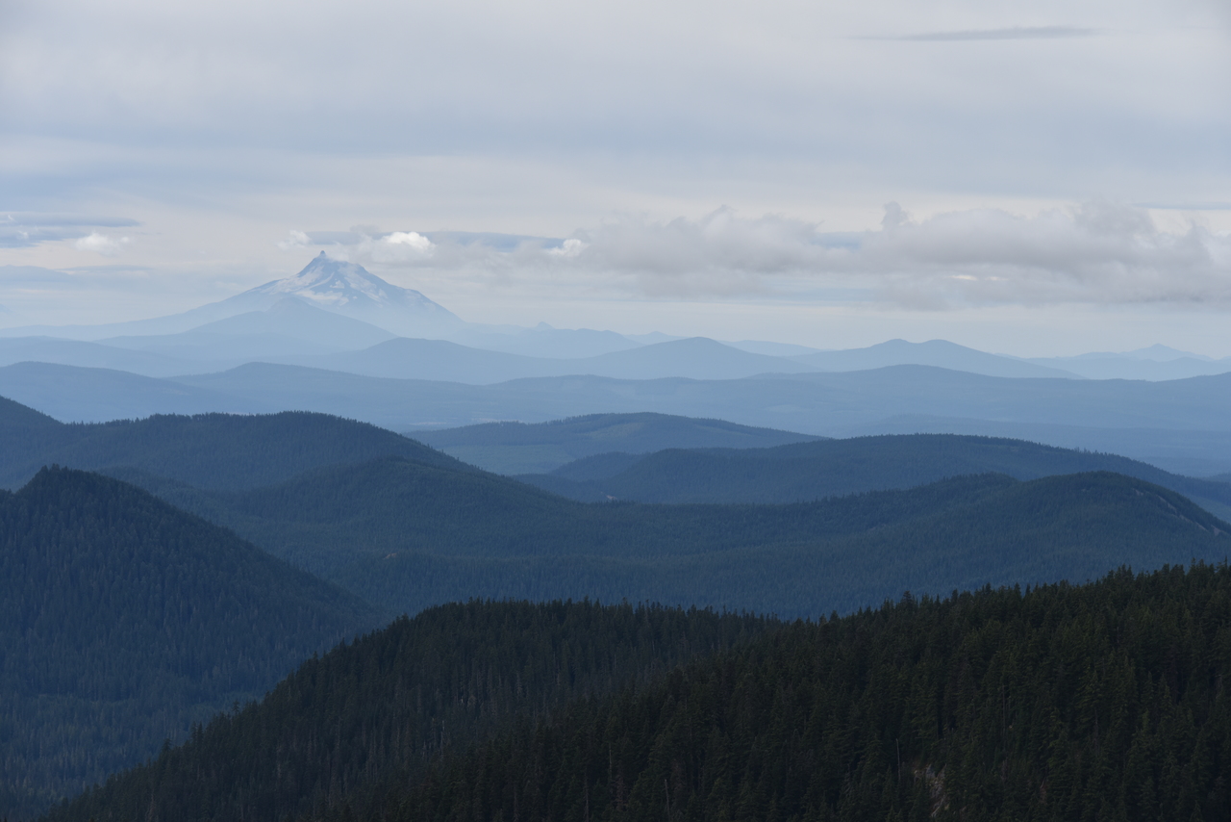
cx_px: 616
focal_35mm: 122
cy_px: 411
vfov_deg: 11.2
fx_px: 4172
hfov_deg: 16.8
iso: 100
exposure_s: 1/320
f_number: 9
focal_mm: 122
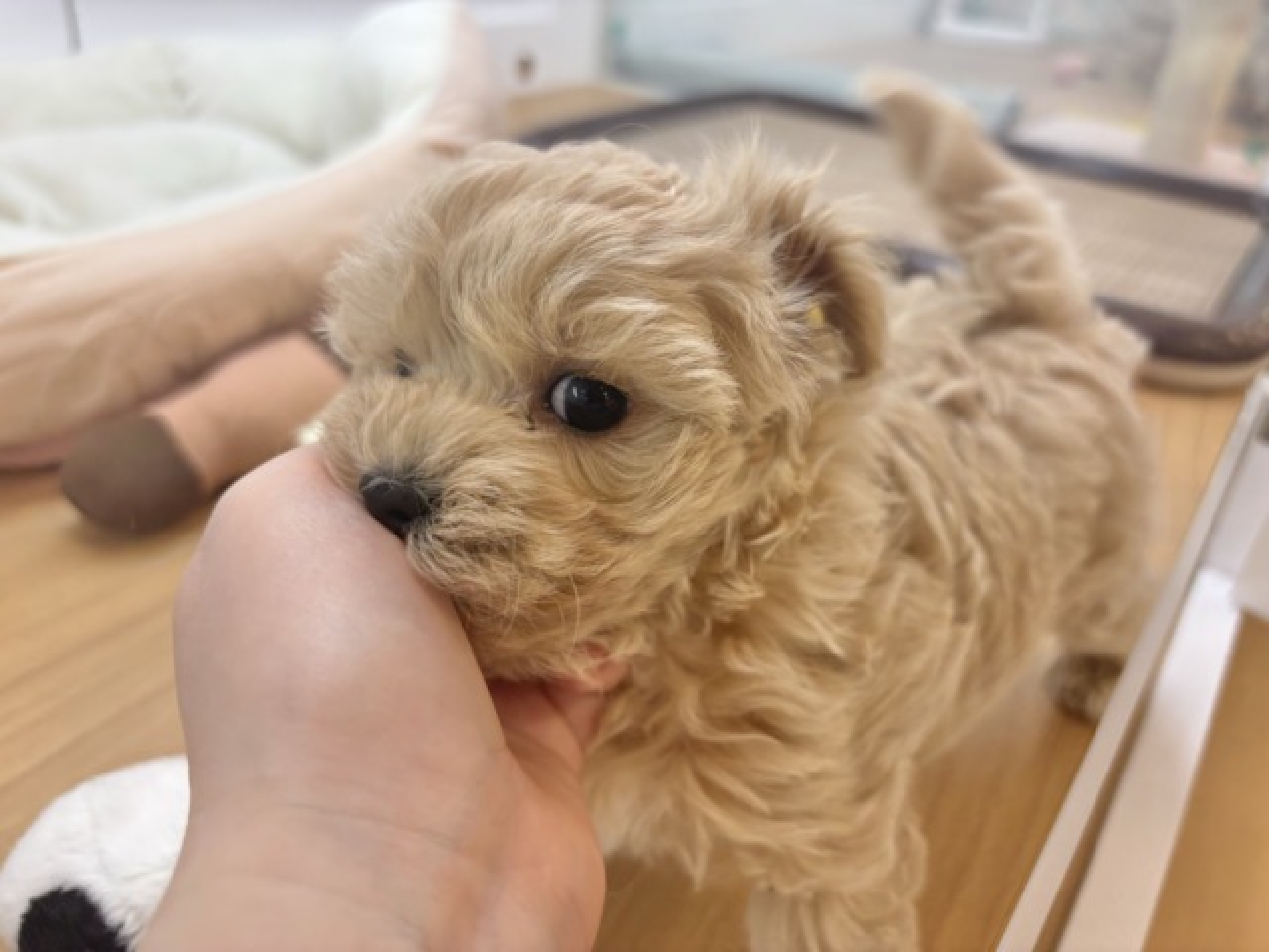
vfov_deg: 53.1
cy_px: 476
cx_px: 634
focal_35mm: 26
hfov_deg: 67.3
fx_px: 953
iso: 80
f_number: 1.6
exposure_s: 1/100
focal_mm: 5.96
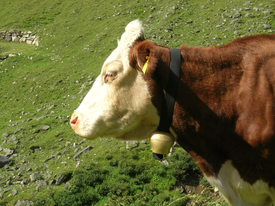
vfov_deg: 14.4
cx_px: 138
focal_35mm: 103
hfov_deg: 19.1
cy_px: 103
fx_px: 818
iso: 64
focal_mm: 21.3
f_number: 7.8
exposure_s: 1/133
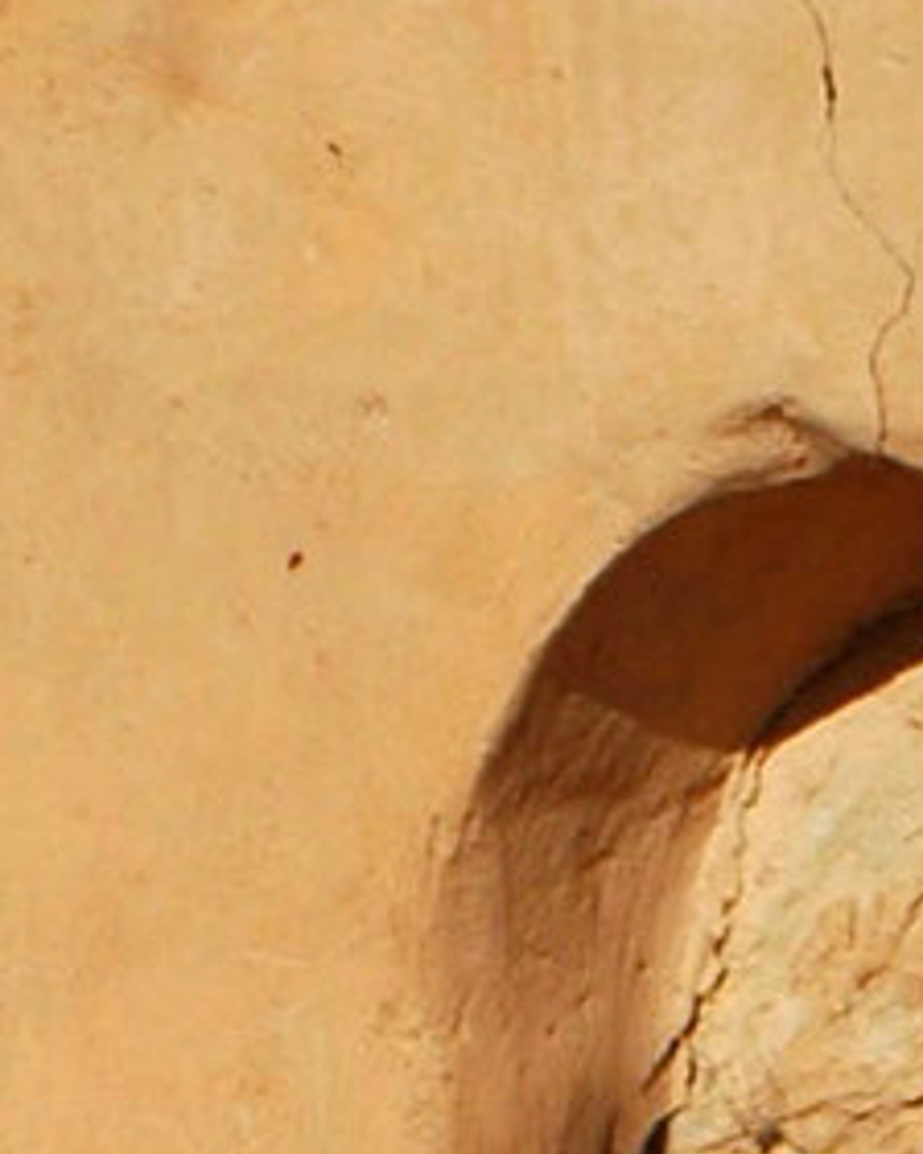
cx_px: 2497
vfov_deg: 1.2
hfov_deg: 0.9
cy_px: 4080
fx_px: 55625
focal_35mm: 1629
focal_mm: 135
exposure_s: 1/800
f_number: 9
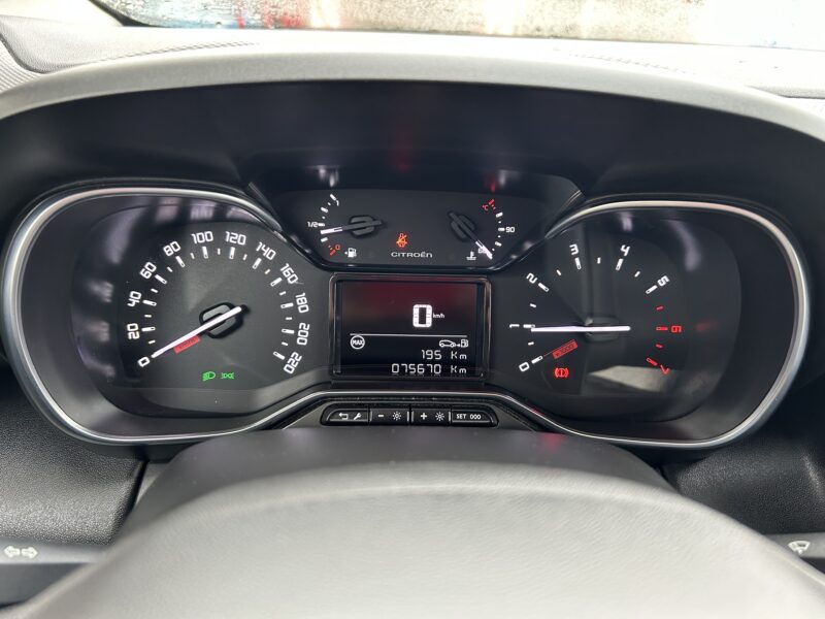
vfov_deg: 53.1
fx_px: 620
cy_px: 310
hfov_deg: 67.3
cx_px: 412
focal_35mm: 26
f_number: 1.5
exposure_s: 1/48
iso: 200
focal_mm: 5.7
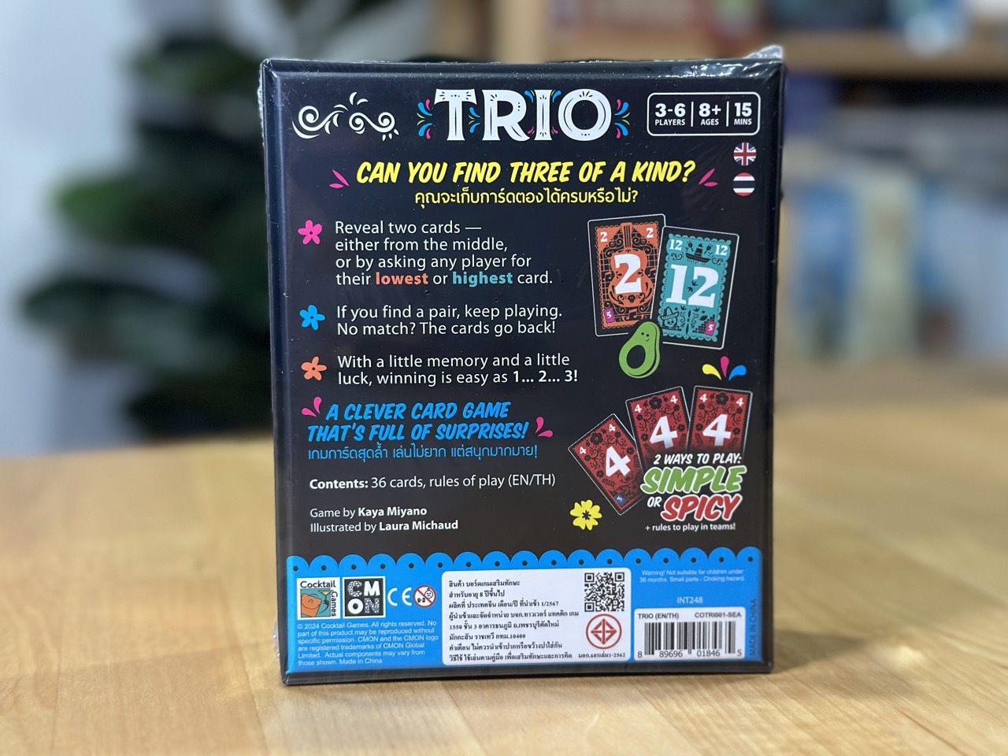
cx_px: 504
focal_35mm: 48
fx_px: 1398
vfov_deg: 30.3
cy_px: 378
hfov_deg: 39.7
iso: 320
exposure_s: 1/50
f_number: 1.78
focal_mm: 6.86
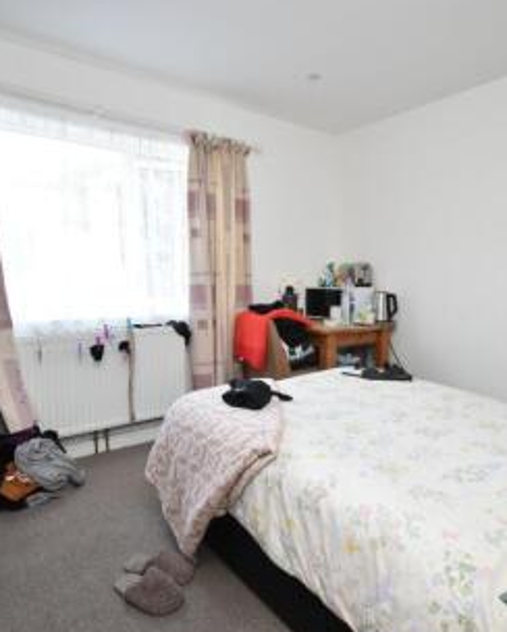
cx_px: 289
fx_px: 412
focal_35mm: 22
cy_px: 317
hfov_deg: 63.0
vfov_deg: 75.0
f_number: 4.5
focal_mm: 10
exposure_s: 1/60
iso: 1100
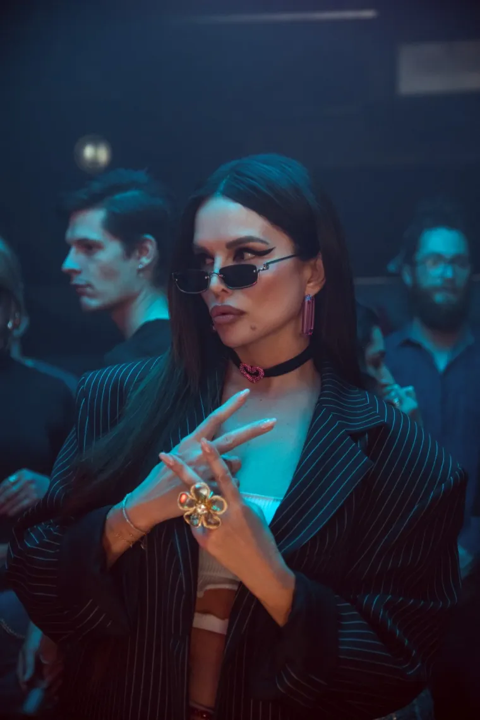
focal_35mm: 66
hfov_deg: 20.6
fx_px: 1320
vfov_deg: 30.5
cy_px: 360
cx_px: 240
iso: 1600
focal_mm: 66
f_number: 4
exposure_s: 1/80
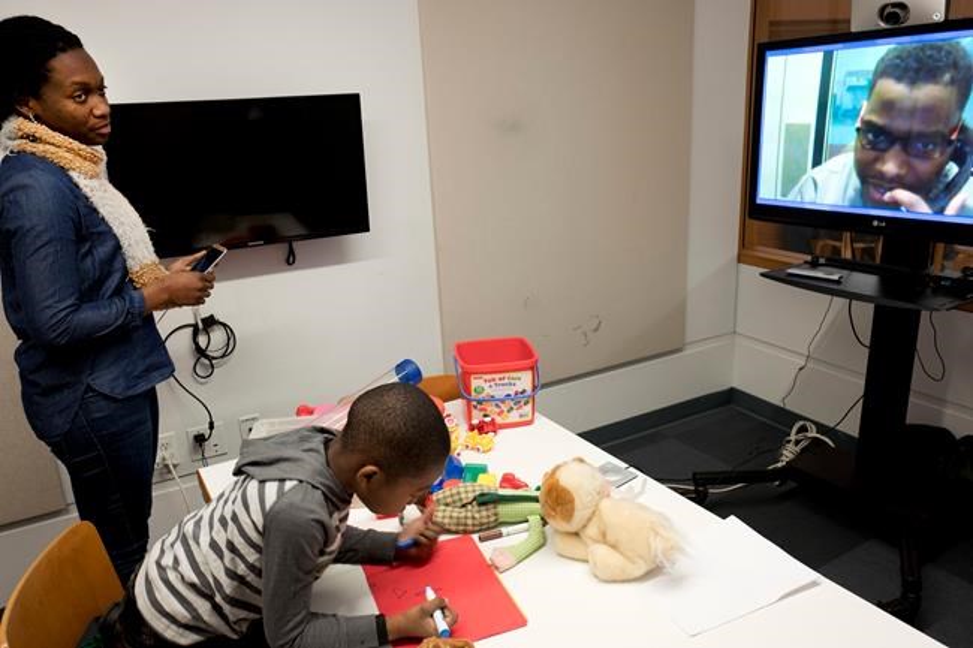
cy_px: 324
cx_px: 486
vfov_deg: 46.4
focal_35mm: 28
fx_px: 757
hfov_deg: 65.5
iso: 400
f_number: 4.5
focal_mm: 28
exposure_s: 1/30
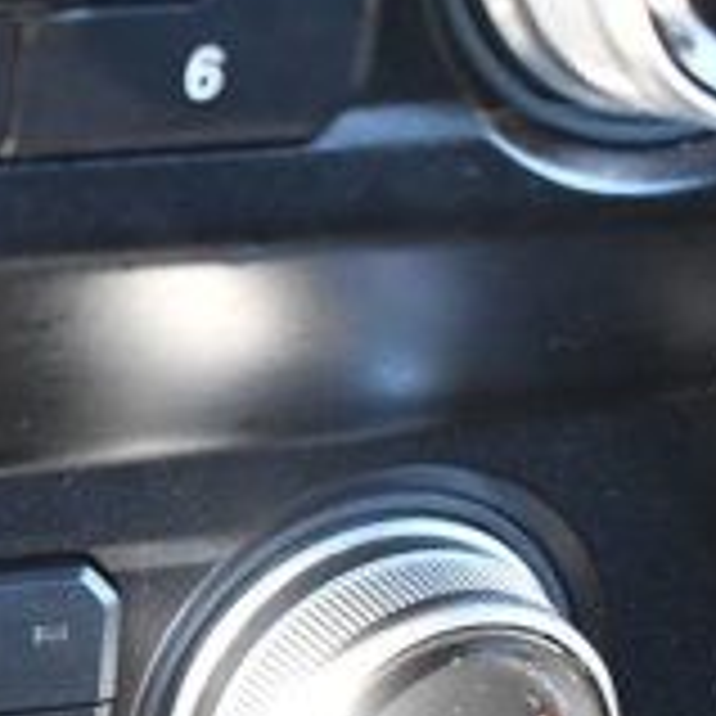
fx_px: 3674
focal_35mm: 157
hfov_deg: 10.5
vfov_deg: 10.9
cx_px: -554
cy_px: 844
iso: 2800
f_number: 4.2
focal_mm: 31
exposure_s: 1/125
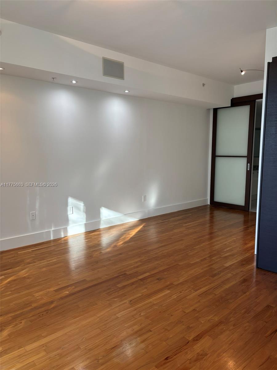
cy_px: 185
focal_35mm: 26
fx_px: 277
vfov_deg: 67.3
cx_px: 138
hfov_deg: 53.1
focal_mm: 5.96
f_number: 1.6
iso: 125
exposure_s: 1/120
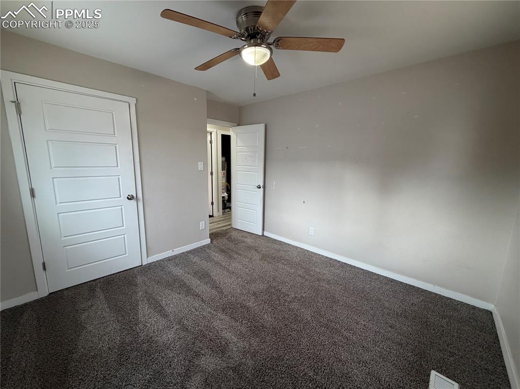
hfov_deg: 102.1
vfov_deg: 85.6
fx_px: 210
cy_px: 194
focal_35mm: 14
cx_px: 260
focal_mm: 2.22
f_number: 2.2
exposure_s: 1/120
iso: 320
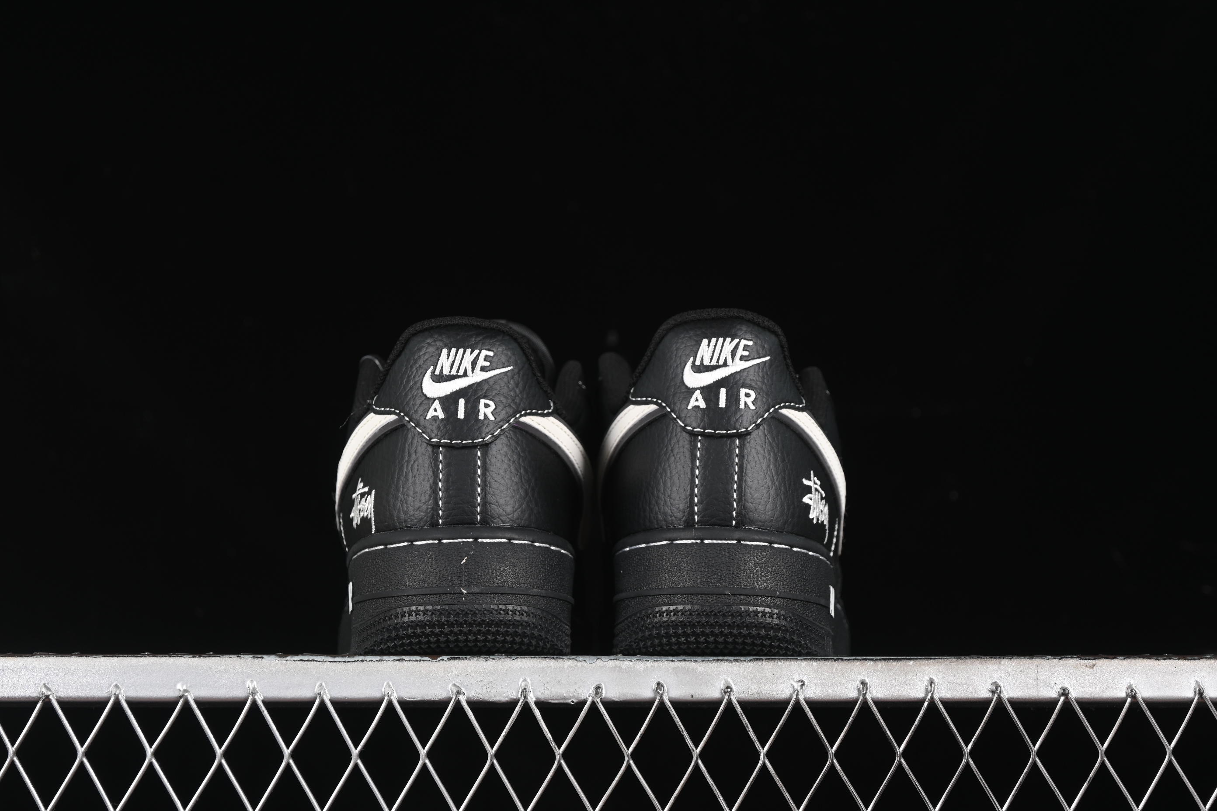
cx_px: 608
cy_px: 406
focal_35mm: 75
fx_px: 2535
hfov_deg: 27.0
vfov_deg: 18.2
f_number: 6.3
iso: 160
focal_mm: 50
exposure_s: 1/60
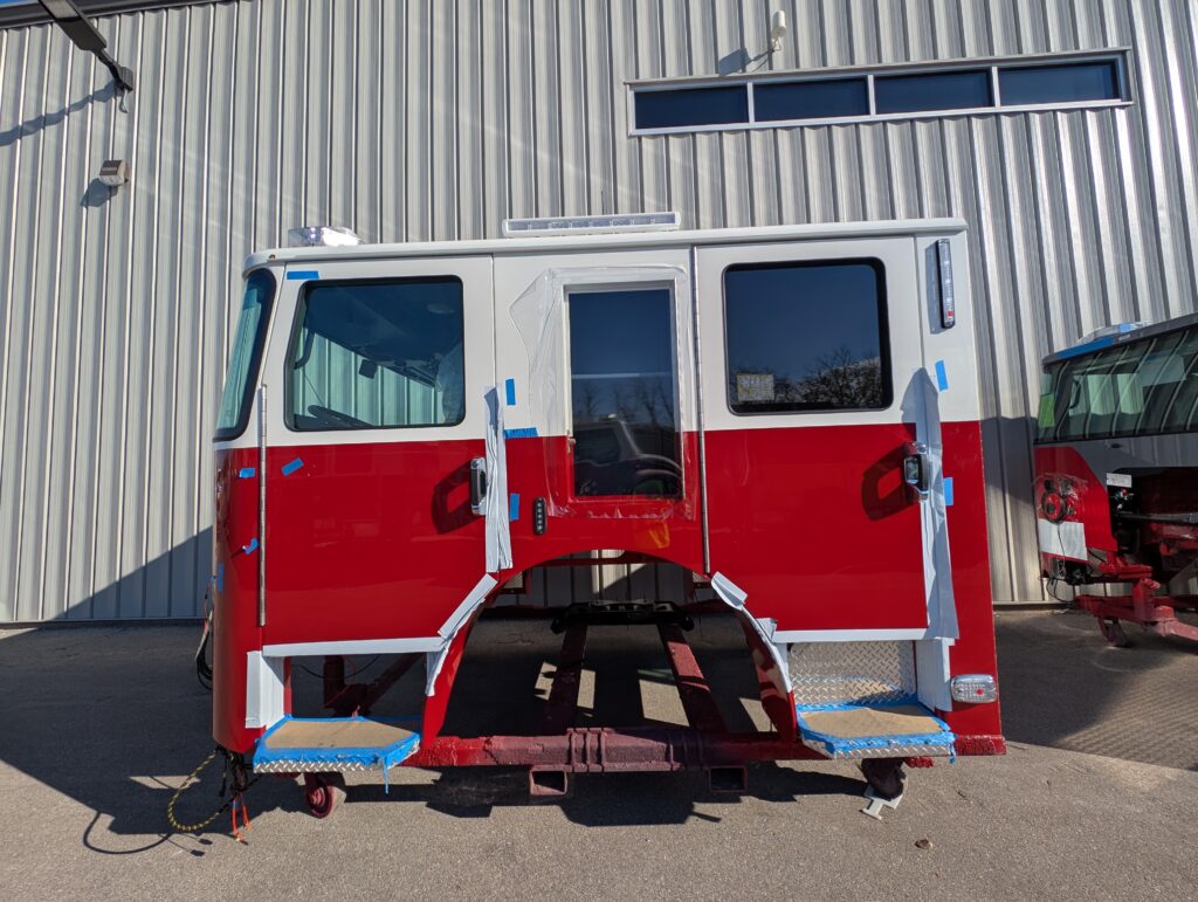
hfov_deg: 110.5
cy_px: 451
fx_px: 416
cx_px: 599
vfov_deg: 94.6
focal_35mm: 12
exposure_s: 1/2725
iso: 36
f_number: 1.95
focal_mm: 2.23
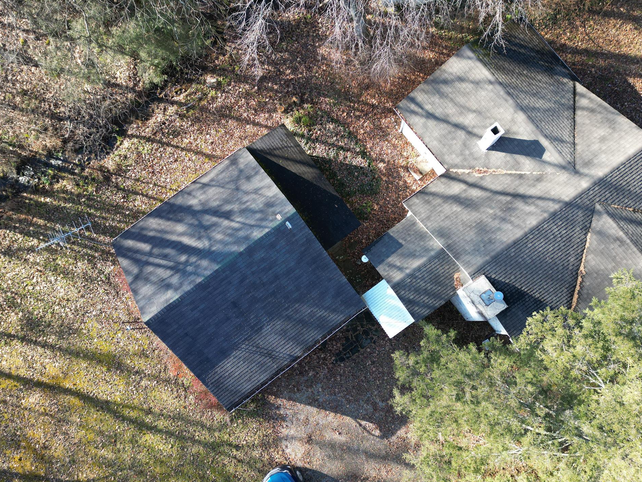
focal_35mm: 26
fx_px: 482
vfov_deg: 53.0
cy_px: 254
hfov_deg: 67.3
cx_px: 334
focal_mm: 6.72
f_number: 1.7
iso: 100
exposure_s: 1/240
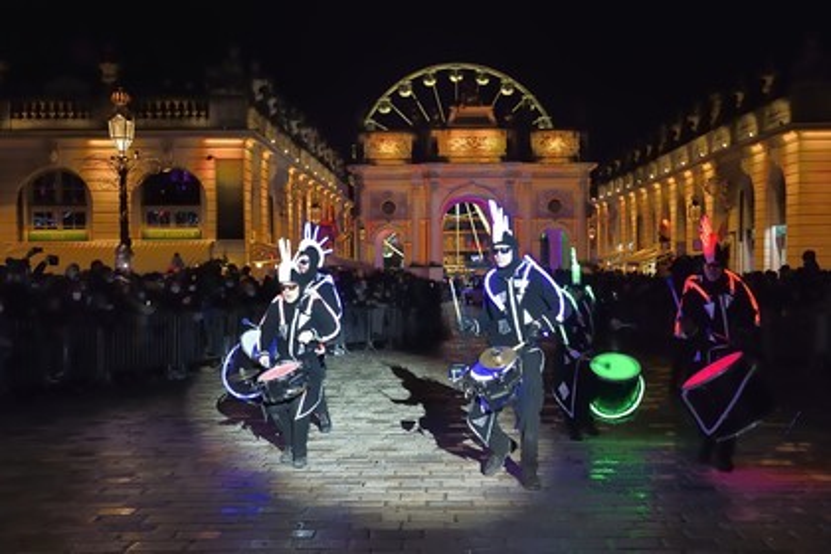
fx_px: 1039
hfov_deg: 43.6
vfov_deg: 29.9
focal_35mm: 45
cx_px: 416
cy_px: 277
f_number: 6.3
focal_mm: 45
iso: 1600
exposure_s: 1/80
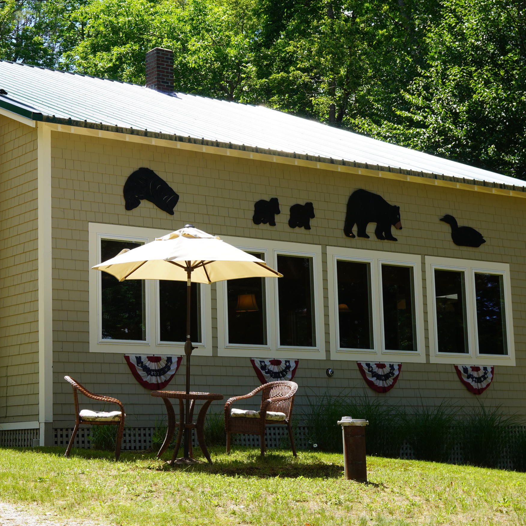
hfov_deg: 23.9
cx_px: 148
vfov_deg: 24.1
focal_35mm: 72
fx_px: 1233
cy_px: 243
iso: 100
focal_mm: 33
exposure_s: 1/125
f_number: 8
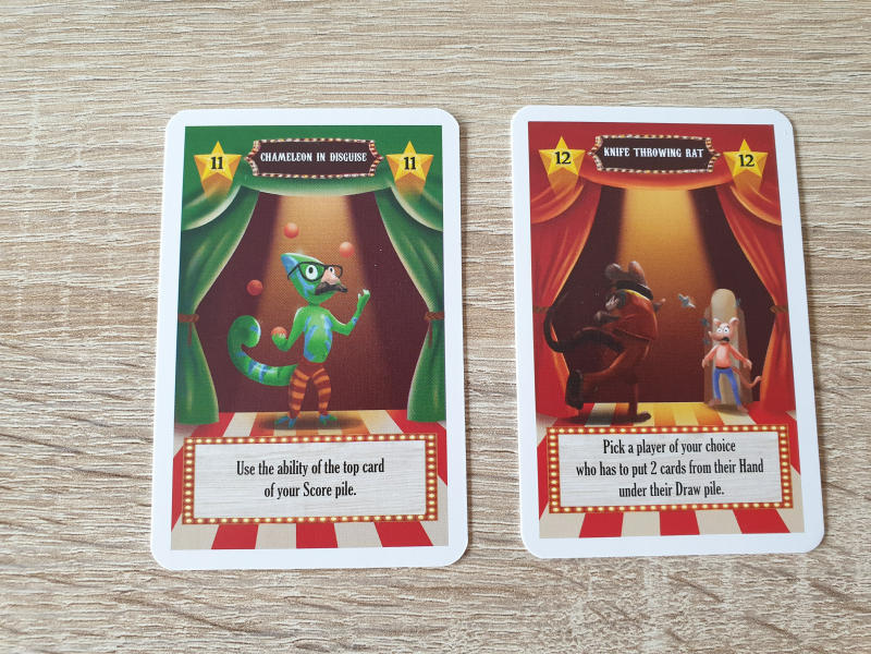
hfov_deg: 67.3
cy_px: 327
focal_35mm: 26
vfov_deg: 53.1
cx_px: 436
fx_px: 654
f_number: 2.4
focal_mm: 4.3
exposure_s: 1/50
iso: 160
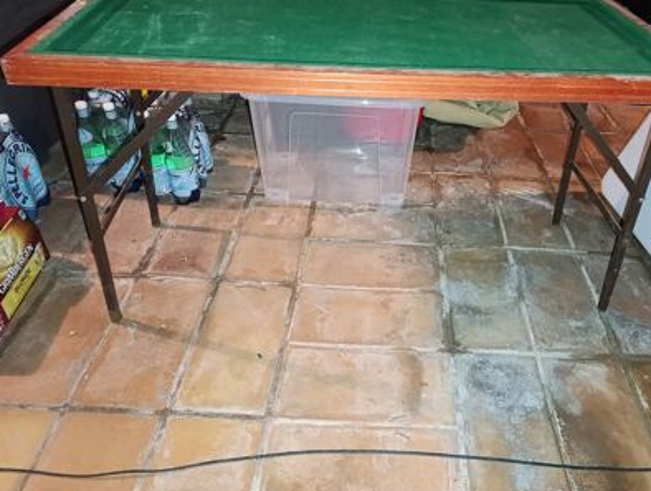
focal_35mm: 28
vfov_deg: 49.8
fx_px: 528
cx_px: 388
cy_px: 219
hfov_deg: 62.8
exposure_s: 1/25
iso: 8000
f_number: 1.6
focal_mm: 6.14
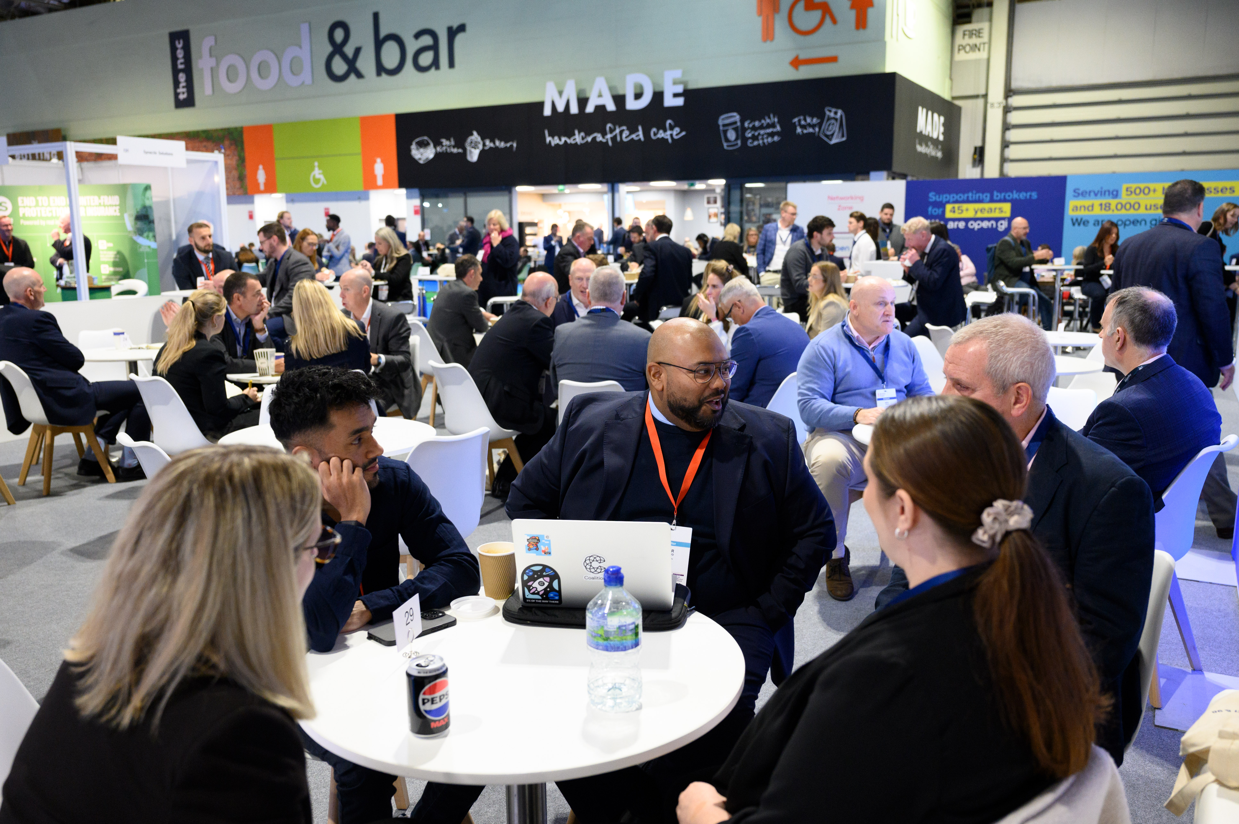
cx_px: 620
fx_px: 1015
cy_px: 412
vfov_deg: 44.2
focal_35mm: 30
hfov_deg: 62.8
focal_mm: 29.5
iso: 3200
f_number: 3.5
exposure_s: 1/125
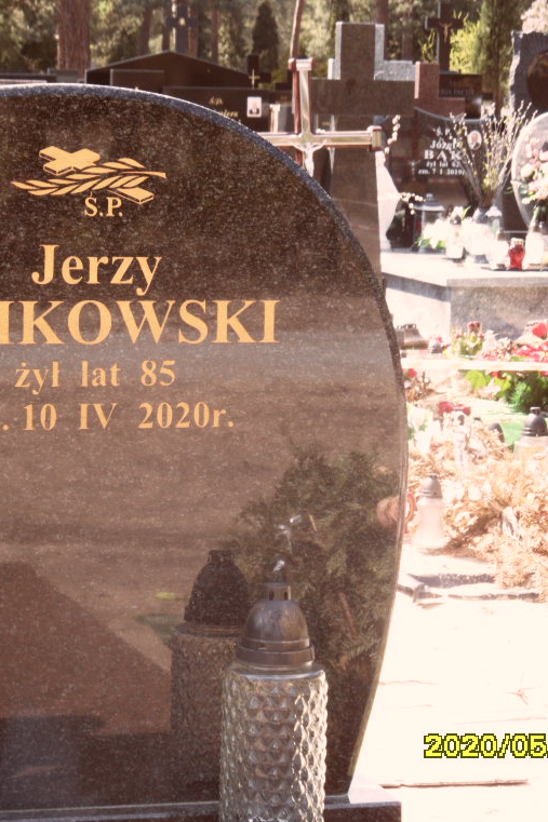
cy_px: 410
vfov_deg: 18.3
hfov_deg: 12.2
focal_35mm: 112
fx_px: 2558
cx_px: 92
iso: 80
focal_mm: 13.2
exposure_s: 1/125
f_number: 4.2
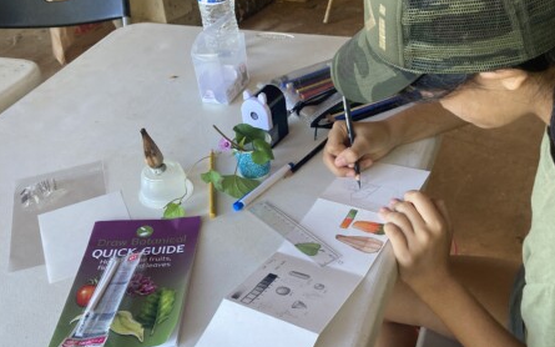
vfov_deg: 31.8
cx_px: 276
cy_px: 218
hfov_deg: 49.3
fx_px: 605
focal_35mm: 40
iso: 80
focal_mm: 3.99
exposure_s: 1/121
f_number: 1.8
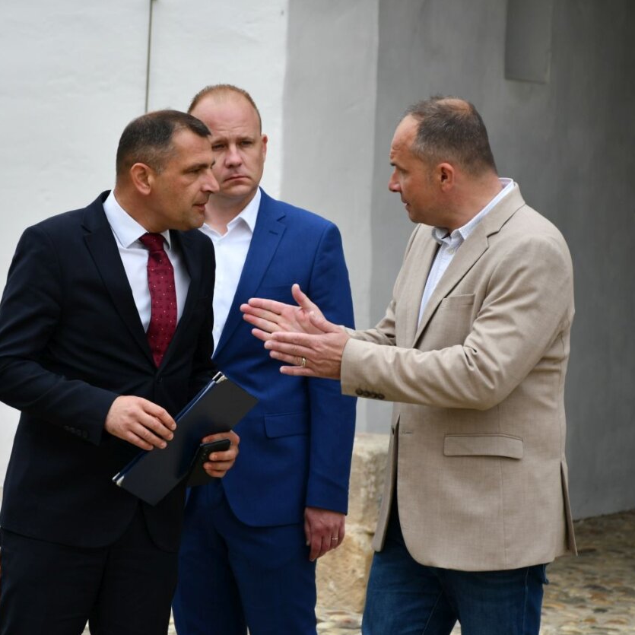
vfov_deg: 9.6
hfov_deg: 9.6
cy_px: 318
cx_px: 283
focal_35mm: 182
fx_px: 3777
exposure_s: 1/250
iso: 200
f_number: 6.3
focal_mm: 95
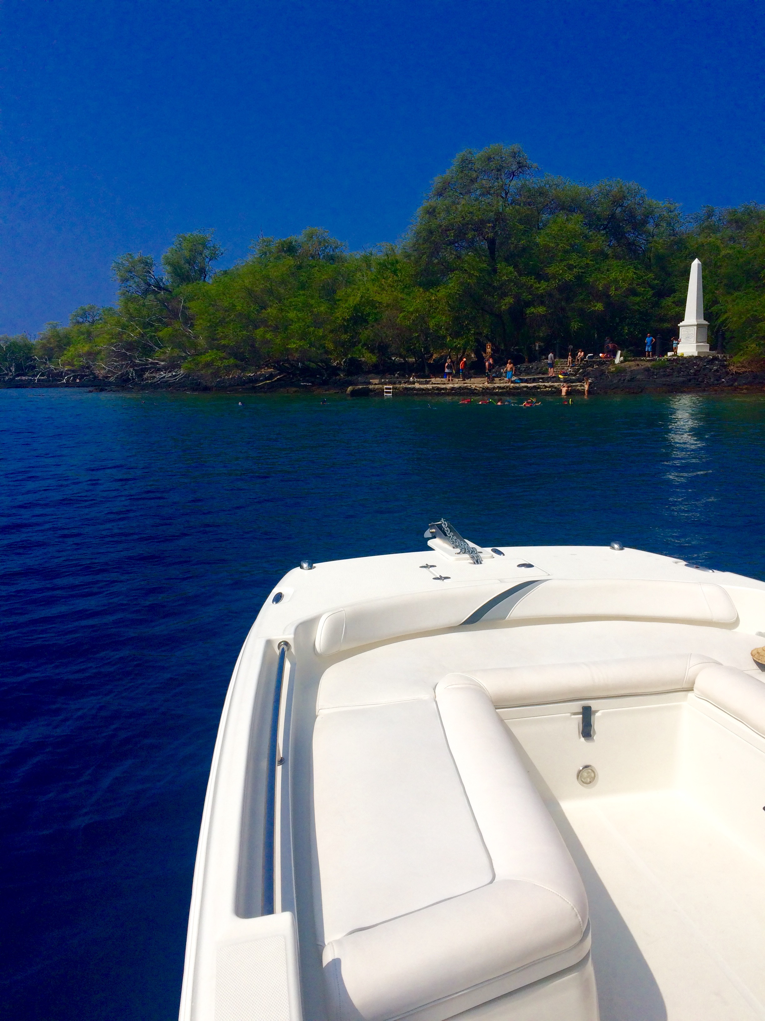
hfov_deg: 48.2
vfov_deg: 61.7
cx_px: 382
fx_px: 855
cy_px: 510
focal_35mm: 29
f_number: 2.2
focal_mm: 4.15
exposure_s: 1/6849
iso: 32
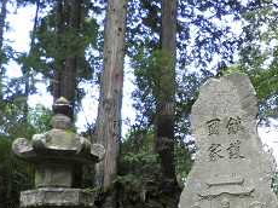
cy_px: 180
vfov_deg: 29.7
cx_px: 230
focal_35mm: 47
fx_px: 377
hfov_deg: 38.7
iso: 80
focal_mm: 4.9
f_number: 3.2
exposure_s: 1/30
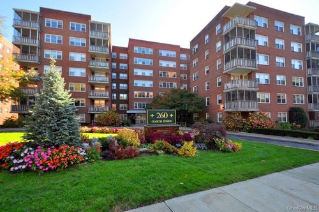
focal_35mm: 15
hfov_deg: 100.5
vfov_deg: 77.2
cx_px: 160
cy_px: 106
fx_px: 133
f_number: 5
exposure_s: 1/200
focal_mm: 10
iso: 200
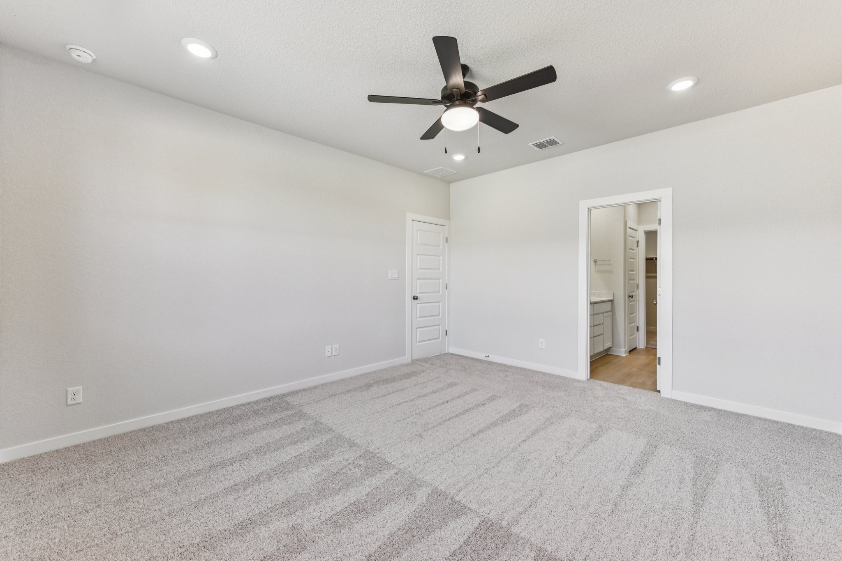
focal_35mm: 15
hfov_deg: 100.4
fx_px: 351
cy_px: 280
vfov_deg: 77.3
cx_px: 421
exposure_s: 1/40
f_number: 8
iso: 400
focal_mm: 15
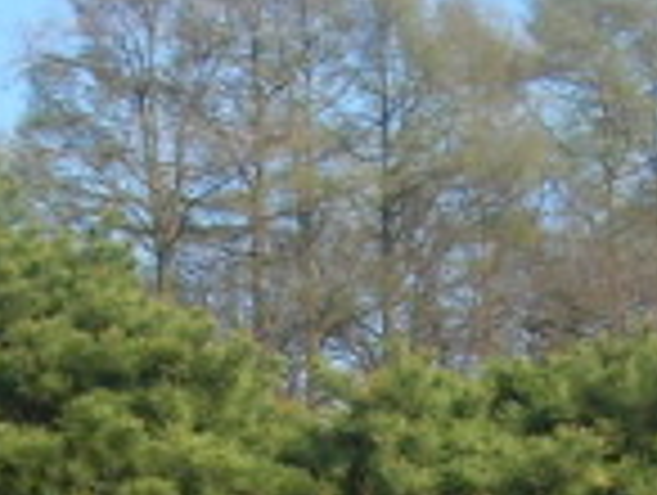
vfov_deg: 6.8
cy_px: 1143
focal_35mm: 208
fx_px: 3954
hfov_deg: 9.5
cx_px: 320
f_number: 4.8
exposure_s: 1/273
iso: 64
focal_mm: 7.8
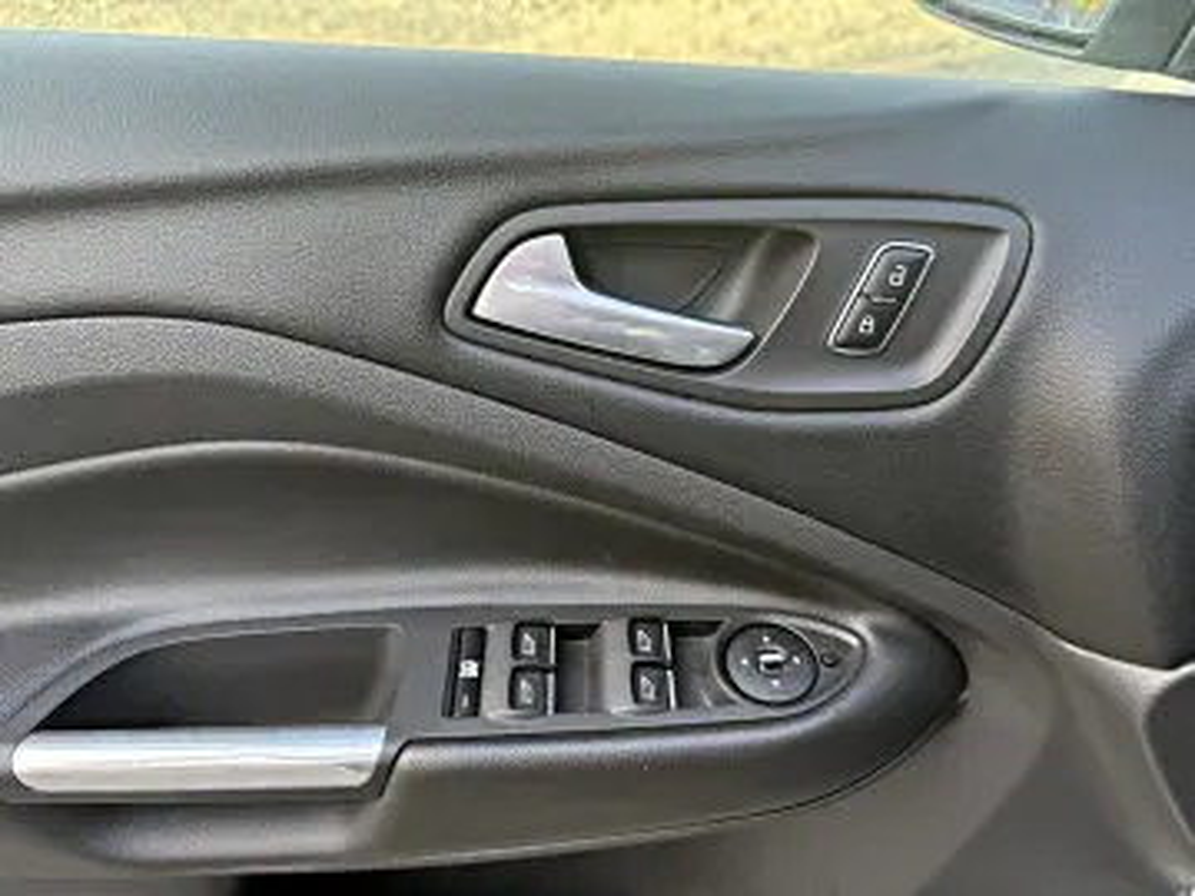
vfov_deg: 56.8
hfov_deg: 71.6
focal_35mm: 24
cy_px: 448
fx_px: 829
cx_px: 598
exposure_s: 1/121
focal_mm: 6.76
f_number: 1.78
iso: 100
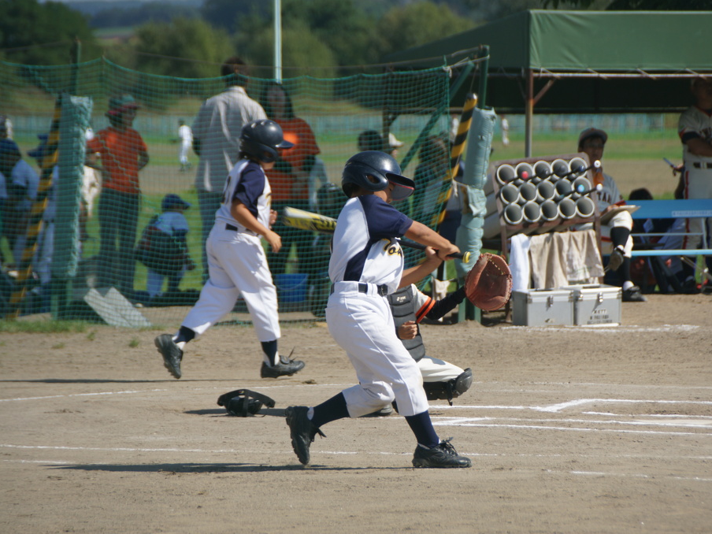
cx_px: 402
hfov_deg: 6.7
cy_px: 267
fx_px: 6047
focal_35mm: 294
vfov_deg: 5.1
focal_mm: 180
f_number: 6.3
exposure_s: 1/500
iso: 100
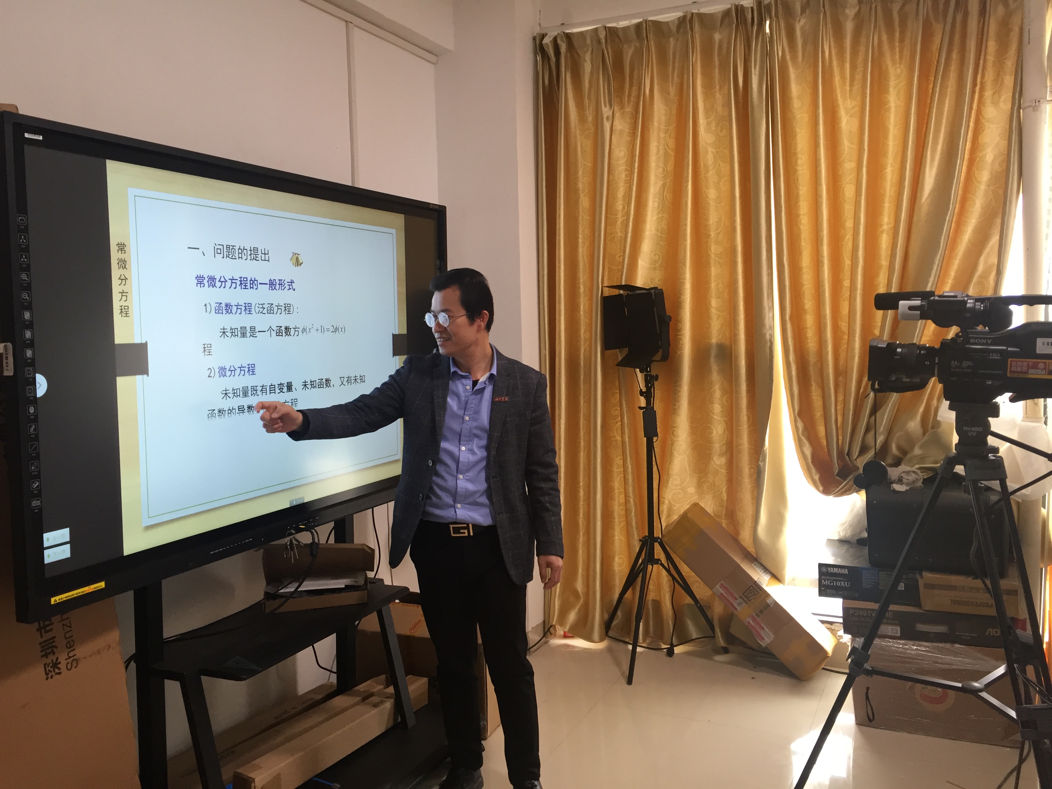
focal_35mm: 29
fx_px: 881
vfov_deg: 48.2
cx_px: 526
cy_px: 394
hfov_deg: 61.7
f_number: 2.2
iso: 32
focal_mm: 4.15
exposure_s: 1/33
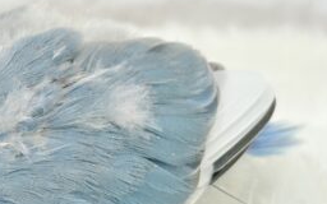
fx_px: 1230
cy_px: 70
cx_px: -8
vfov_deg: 9.5
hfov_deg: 14.9
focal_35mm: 138
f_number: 1.6
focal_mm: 5.96
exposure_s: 1/50
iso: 40
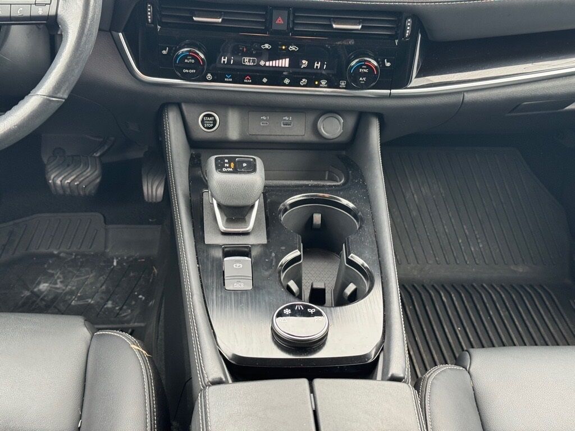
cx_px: 288
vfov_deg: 30.3
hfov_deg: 39.7
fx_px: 797
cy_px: 216
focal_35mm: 48
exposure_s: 1/67
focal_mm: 6.76
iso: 100
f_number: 1.78
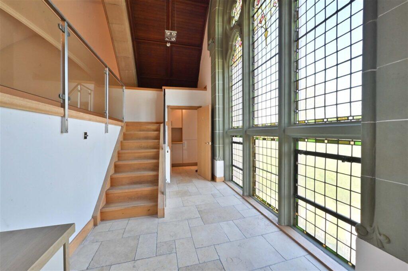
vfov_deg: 81.1
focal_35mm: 14
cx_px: 204
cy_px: 136
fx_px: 159
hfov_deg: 104.3
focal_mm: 14
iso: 2500
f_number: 16
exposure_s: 1/50
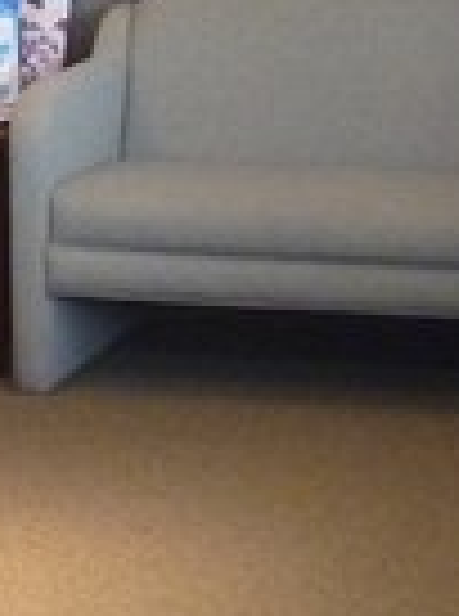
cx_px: 166
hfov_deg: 9.0
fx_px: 2913
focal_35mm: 164
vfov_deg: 12.0
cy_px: 126
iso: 400
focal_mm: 6.3
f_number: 3.5
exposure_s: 1/15
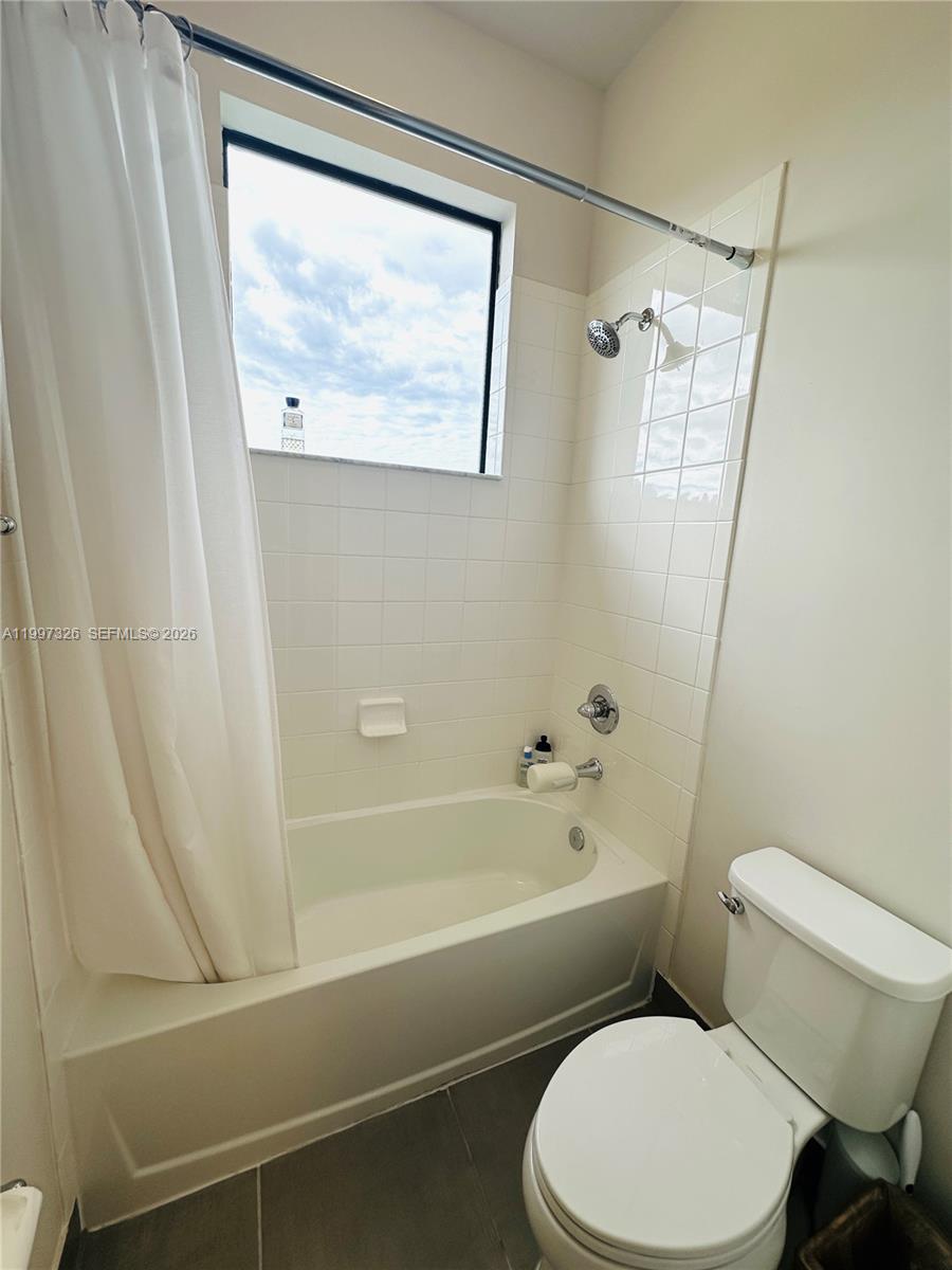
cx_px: 476
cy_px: 635
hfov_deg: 85.7
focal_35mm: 14
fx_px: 513
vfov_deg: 102.1
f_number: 2.2
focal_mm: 2.22
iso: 40
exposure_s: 1/187
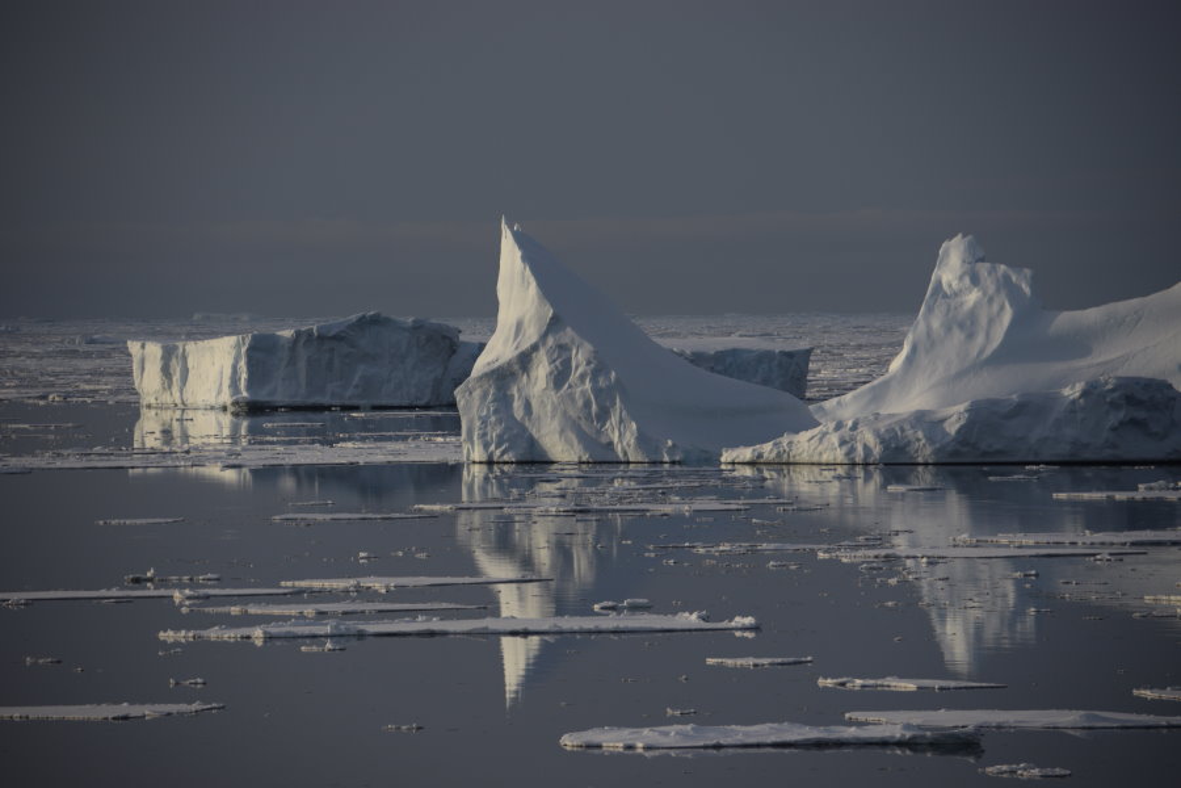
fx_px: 9349
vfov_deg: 4.8
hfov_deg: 7.2
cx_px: 590
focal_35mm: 285
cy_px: 394
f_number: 5.6
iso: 110
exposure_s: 1/1000
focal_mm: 190
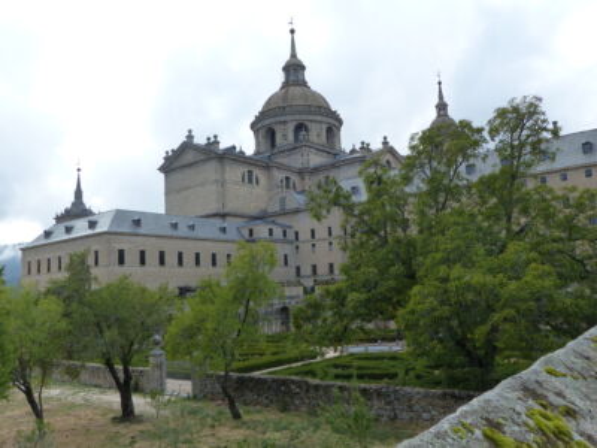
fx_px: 535
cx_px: 298
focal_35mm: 31
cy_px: 224
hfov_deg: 58.4
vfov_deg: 45.4
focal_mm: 5.4
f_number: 4
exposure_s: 1/640
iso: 160
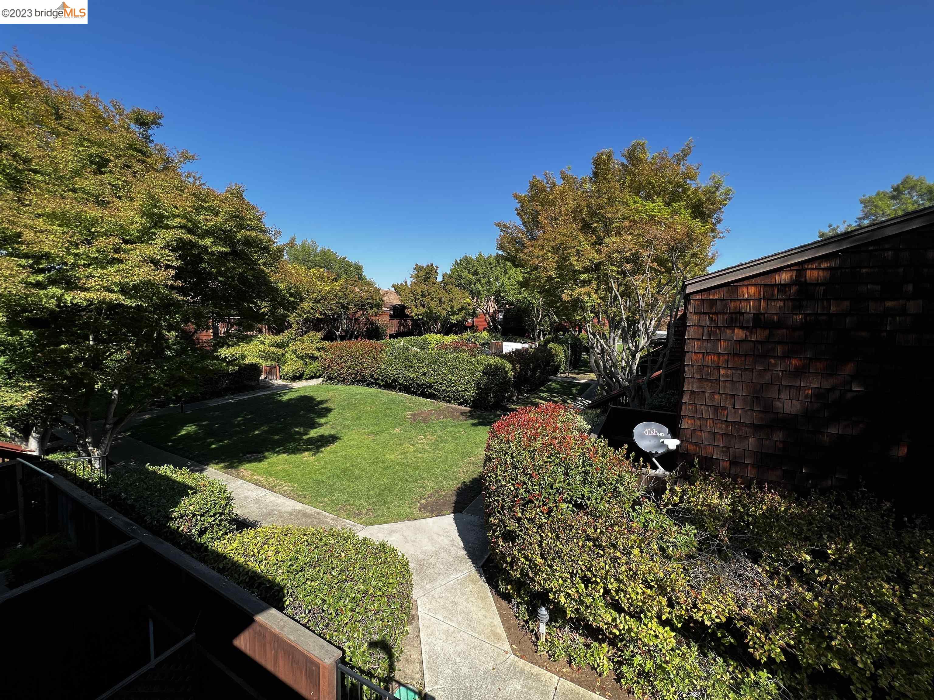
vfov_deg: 89.9
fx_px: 351
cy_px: 350
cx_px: 467
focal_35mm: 13
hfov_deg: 106.2
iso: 32
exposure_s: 1/763
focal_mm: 1.57
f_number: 1.8
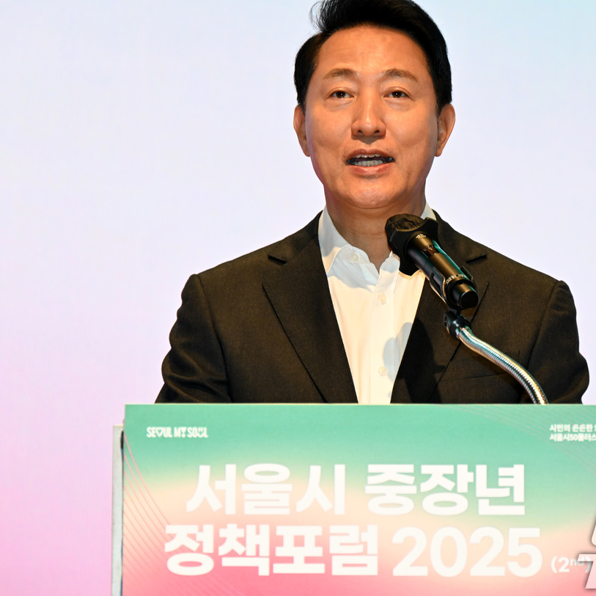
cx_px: 356
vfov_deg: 7.5
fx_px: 4558
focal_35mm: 234
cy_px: 270
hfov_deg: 7.5
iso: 1600
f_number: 6.3
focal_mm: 160
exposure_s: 1/80
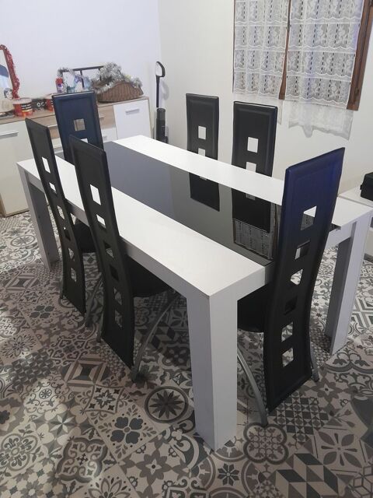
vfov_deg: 67.3
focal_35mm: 26
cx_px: 186
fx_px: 374
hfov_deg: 53.1
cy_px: 249
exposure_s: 1/25
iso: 640
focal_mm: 3.98
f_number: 1.8
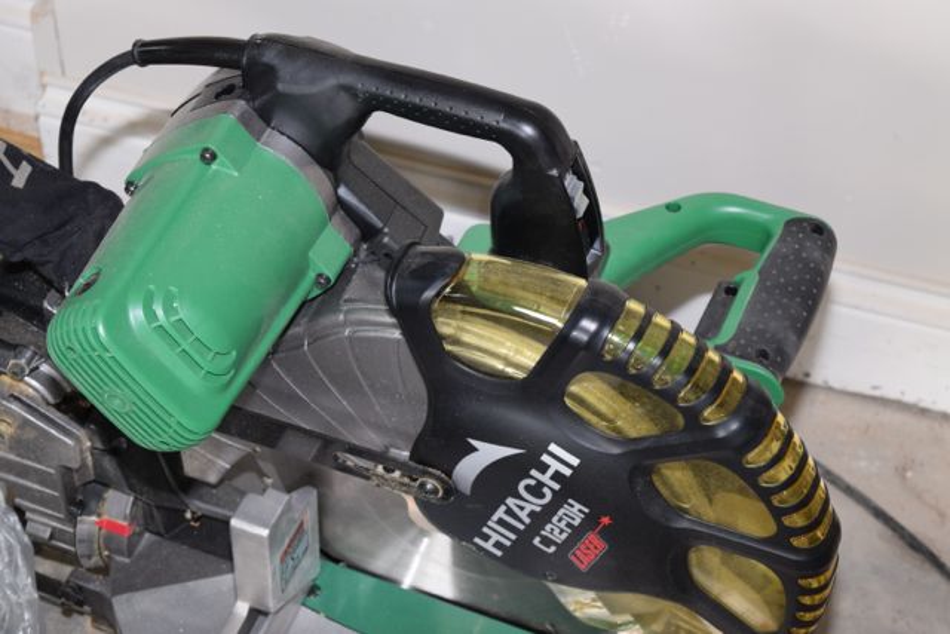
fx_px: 2177
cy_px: 317
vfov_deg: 16.6
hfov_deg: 24.6
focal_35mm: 82
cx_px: 475
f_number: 5.6
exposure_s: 1/80
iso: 800
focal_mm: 55
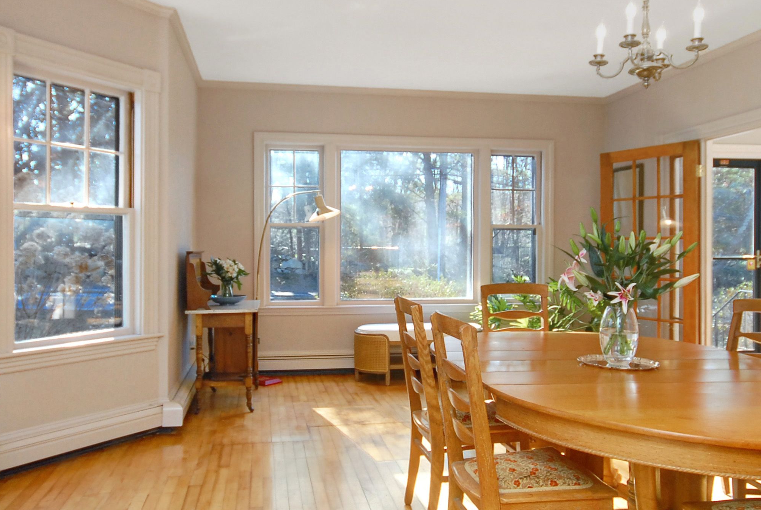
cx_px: 391
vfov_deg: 45.0
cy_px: 278
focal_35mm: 29
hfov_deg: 63.6
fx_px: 614
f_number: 5
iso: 400
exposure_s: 1/60
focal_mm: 10
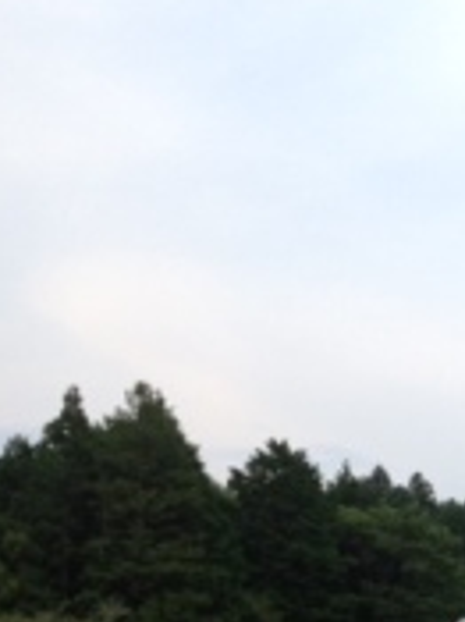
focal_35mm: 100
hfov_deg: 13.6
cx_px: 760
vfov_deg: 19.2
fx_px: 1793
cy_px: 592
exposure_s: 1/409
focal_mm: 4.28
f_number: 2.4
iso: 64
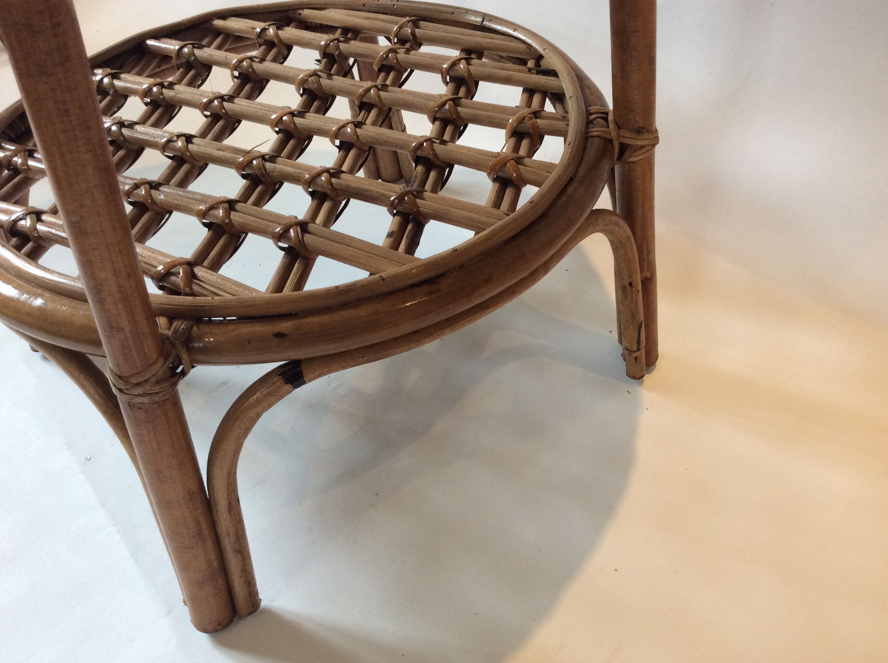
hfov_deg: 56.9
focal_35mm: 32
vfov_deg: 44.1
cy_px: 332
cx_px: 444
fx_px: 820
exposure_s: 1/25
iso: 80
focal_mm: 3.3
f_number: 2.4
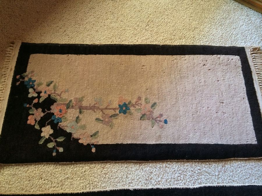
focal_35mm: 30
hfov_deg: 60.0
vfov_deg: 46.8
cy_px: 98
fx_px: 227
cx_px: 131
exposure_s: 1/30
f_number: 2.2
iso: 200
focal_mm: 4.12
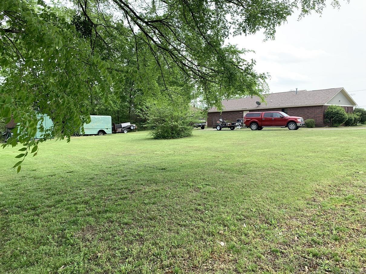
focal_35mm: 26
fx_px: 275
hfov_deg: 67.3
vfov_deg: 53.1
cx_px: 183
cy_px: 137
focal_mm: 4.25
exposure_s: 1/474
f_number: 1.8
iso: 25
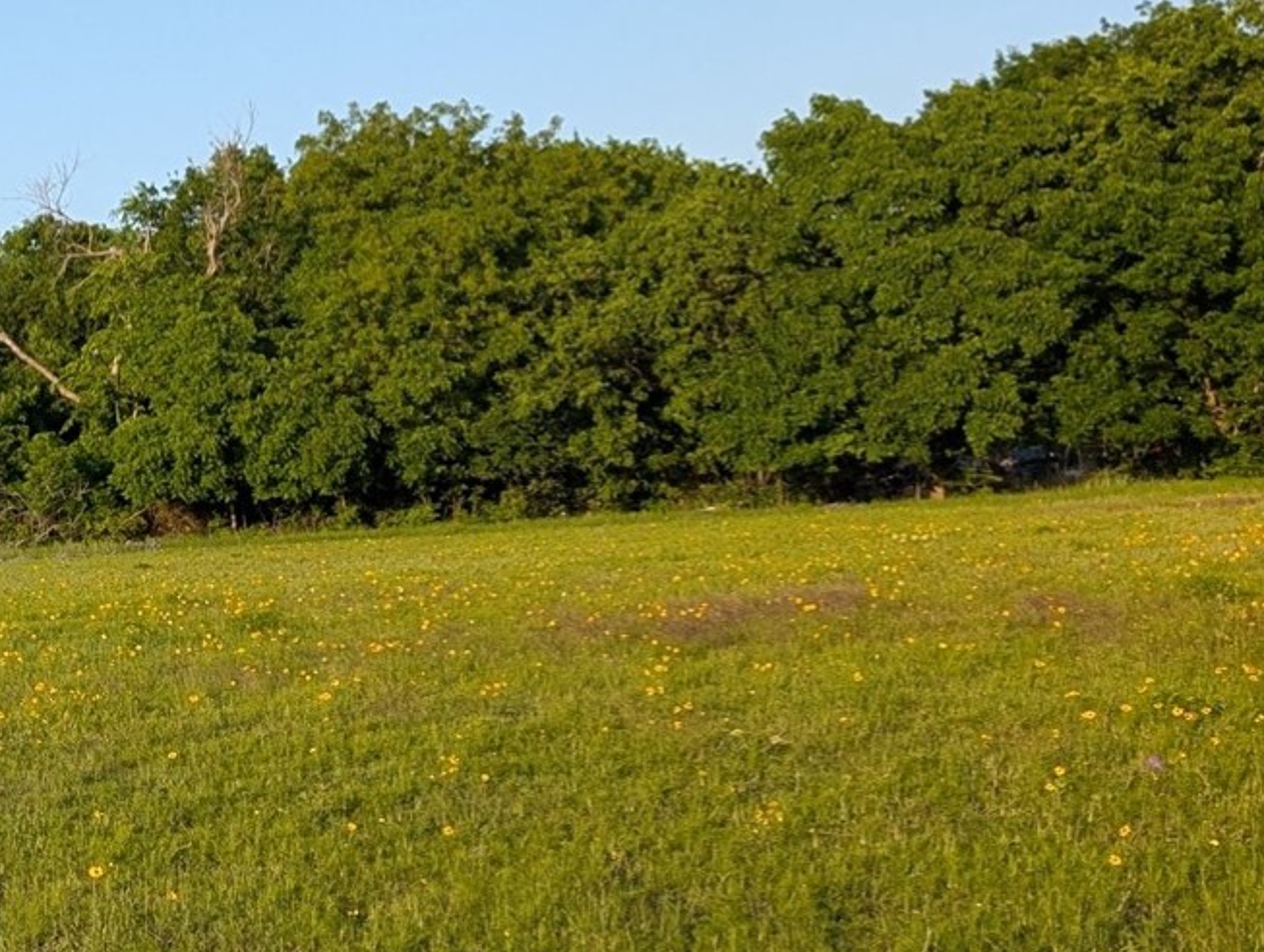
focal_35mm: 75
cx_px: -550
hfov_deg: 22.1
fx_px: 2743
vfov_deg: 19.5
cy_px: 728
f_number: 1.68
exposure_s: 1/484
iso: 21
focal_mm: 6.9
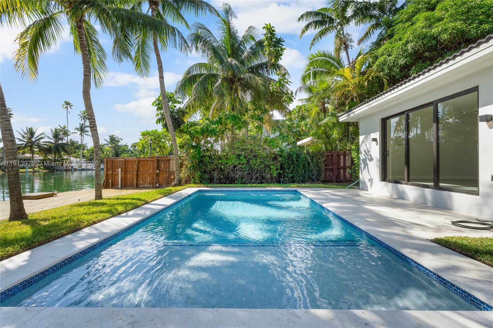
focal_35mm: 16
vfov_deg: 73.7
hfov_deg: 96.7
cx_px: 246
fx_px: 219
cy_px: 164
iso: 200
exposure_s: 1/20
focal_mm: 16
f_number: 16
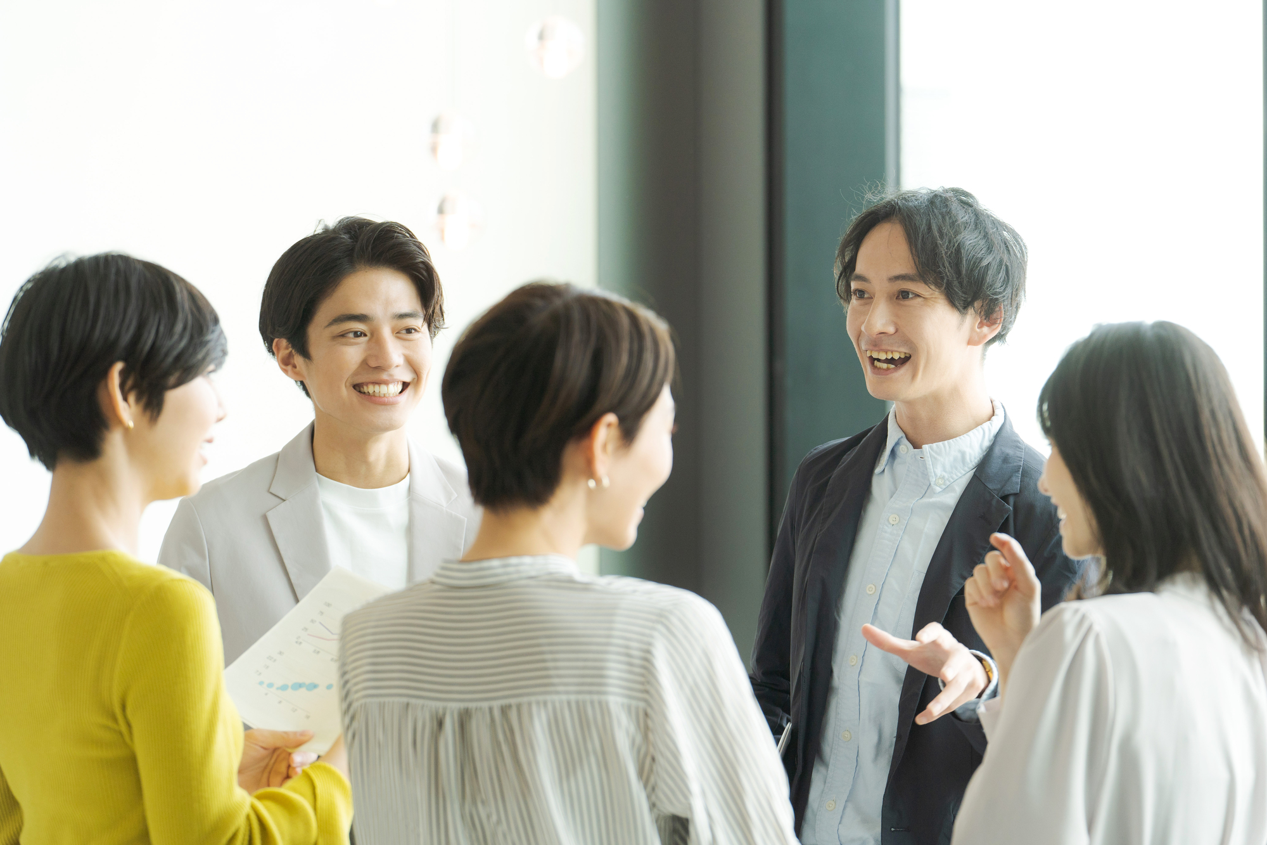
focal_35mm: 123
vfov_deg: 11.1
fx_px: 4328
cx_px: 634
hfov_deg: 16.7
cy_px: 422
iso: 500
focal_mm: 123
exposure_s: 1/160
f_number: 4.5
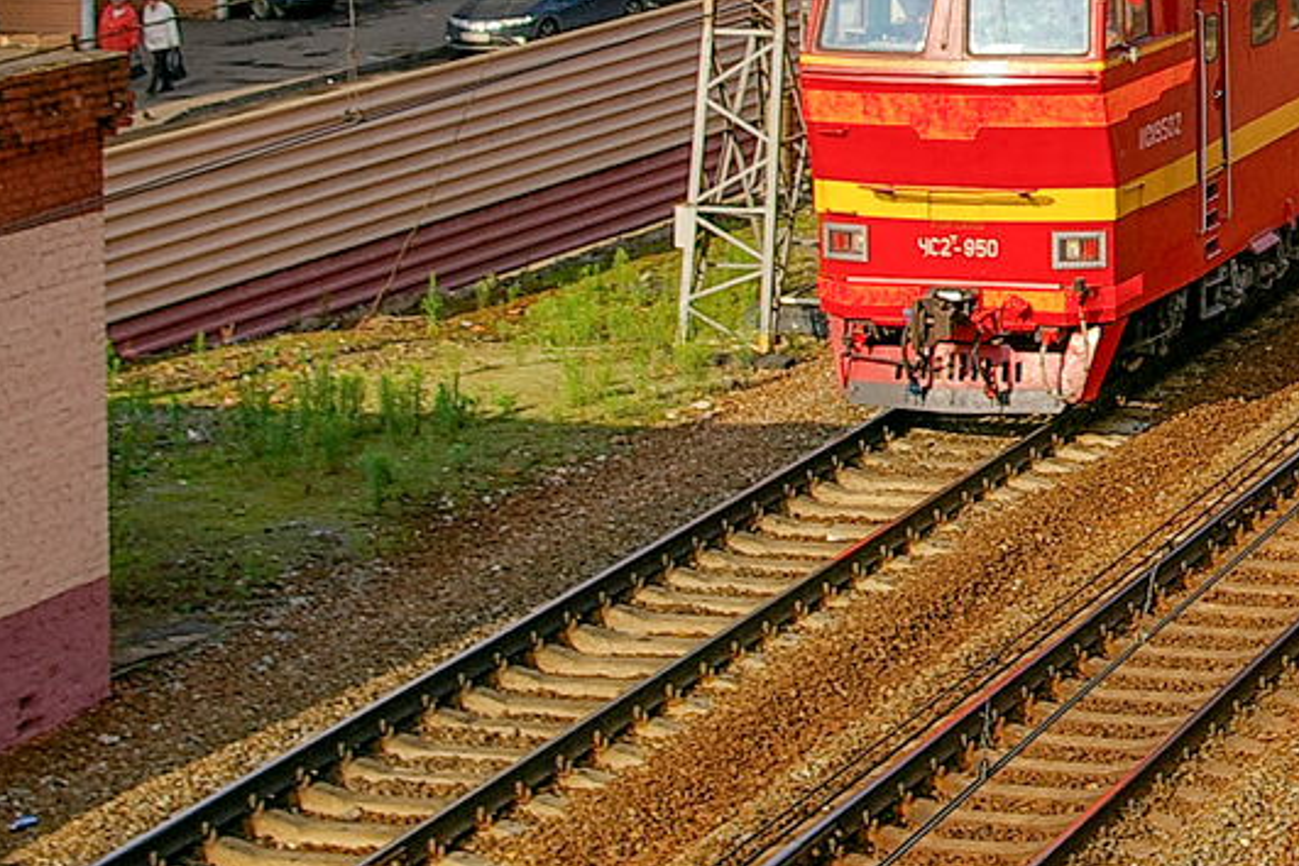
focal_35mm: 104
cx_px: 1380
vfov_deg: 12.9
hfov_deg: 19.0
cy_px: -86
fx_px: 3752
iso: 200
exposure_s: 1/640
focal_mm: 31
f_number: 5.6
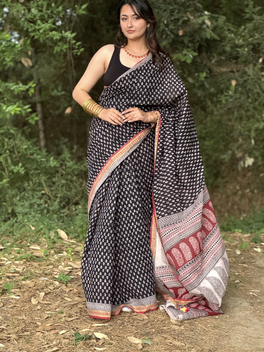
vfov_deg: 25.3
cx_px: 132
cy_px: 176
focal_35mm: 77
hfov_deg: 19.1
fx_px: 783
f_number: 2.8
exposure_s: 1/60
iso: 640
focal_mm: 9
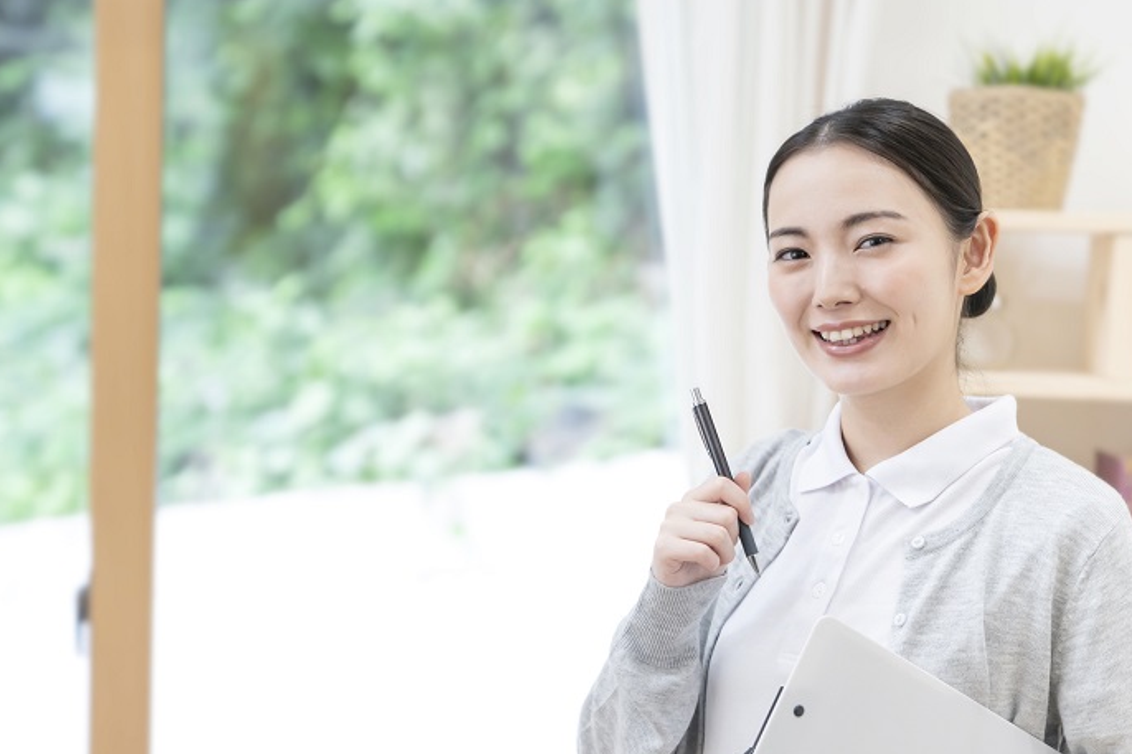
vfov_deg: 16.2
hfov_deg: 24.2
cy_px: 475
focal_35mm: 84
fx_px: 2641
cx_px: 591
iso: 1250
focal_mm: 64
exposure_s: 1/250
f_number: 2.8
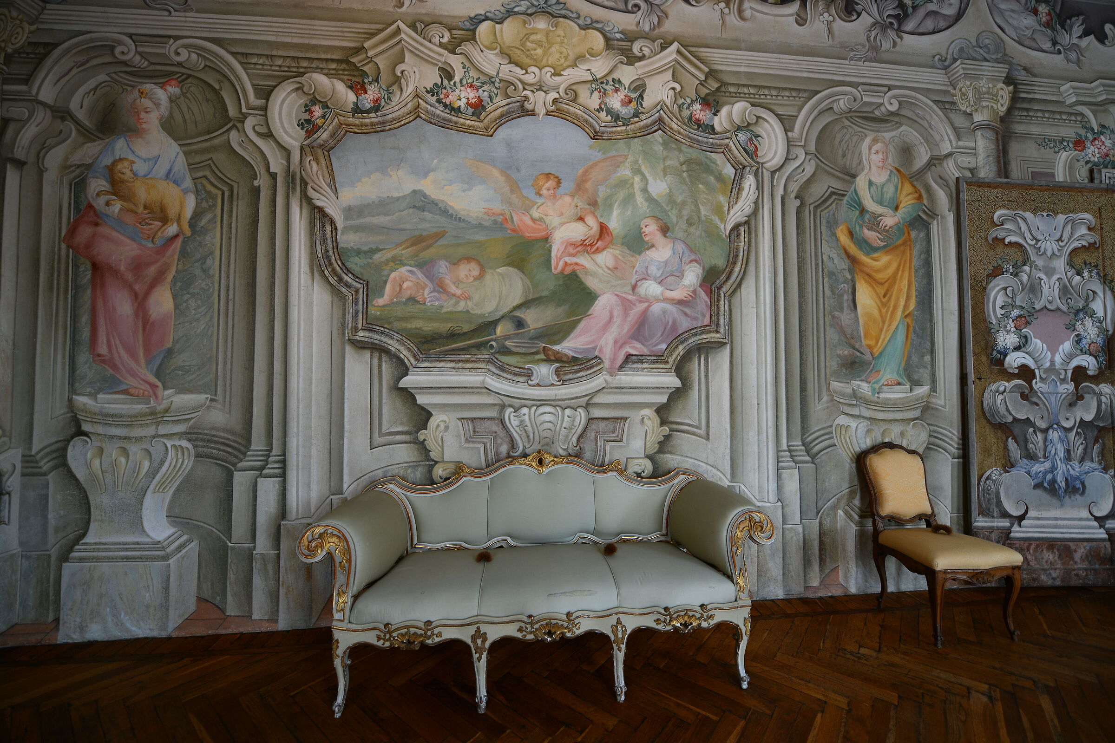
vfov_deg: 81.2
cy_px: 372
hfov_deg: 104.3
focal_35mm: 14
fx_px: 434
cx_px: 558
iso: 250
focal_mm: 14
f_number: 2.8
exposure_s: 1/60
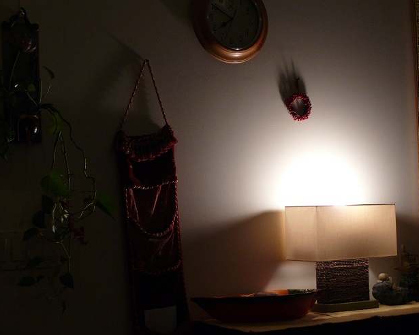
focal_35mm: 68
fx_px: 843
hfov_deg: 27.9
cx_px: 211
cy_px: 156
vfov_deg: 22.5
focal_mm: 10
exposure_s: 1/30
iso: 160
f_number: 3.2
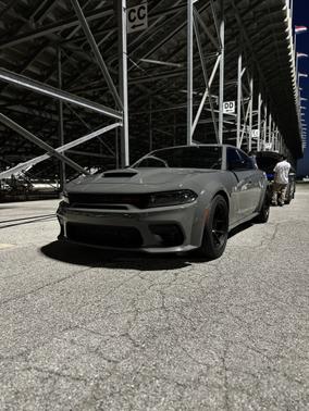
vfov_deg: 71.6
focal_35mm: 24
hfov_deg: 56.9
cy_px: 206
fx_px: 285
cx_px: 154
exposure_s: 1/40
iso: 1000
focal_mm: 6.86
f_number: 1.78
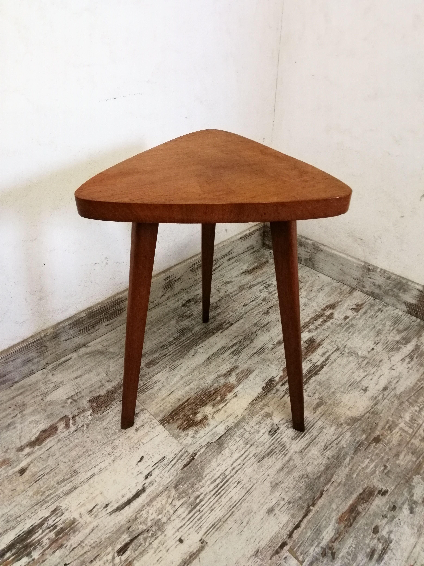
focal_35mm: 24
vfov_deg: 71.6
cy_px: 283
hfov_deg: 56.8
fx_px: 392
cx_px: 212
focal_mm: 2.38
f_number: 2.2
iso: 160
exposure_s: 1/50
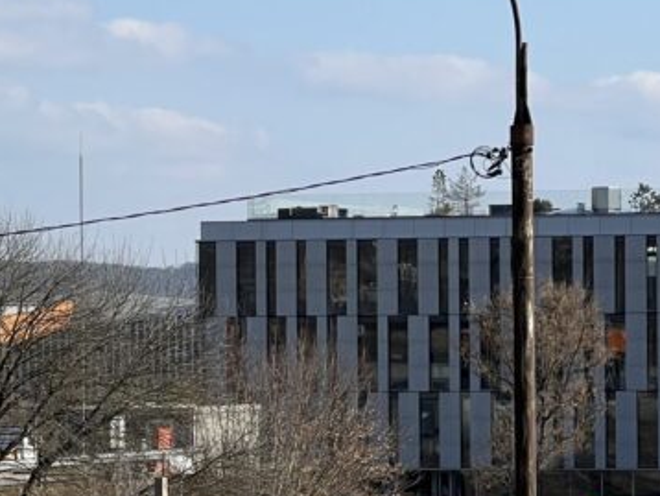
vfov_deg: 6.8
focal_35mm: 220
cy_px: 396
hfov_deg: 9.0
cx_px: 195
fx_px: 4197
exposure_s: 1/737
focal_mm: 9
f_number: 2.8
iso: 32
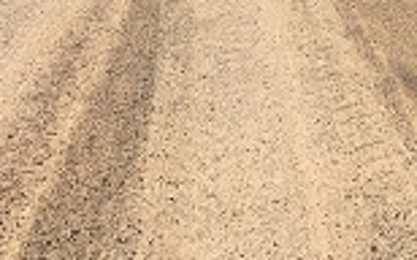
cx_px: 237
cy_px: -188
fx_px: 1181
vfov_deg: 11.7
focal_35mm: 104
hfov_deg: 20.0
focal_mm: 4.15
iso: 25
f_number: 2.2
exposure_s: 1/2564
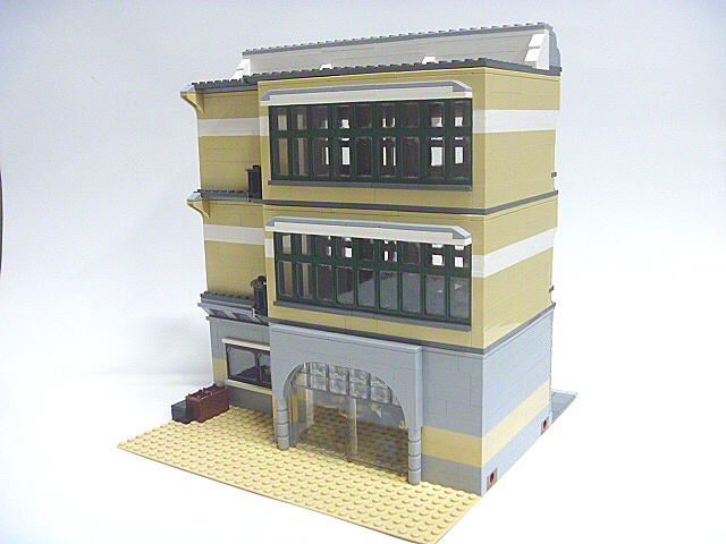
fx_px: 734
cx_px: 363
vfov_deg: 40.7
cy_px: 272
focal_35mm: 35
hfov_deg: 52.6
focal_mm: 6.3
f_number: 3.5
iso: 400
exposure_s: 1/13
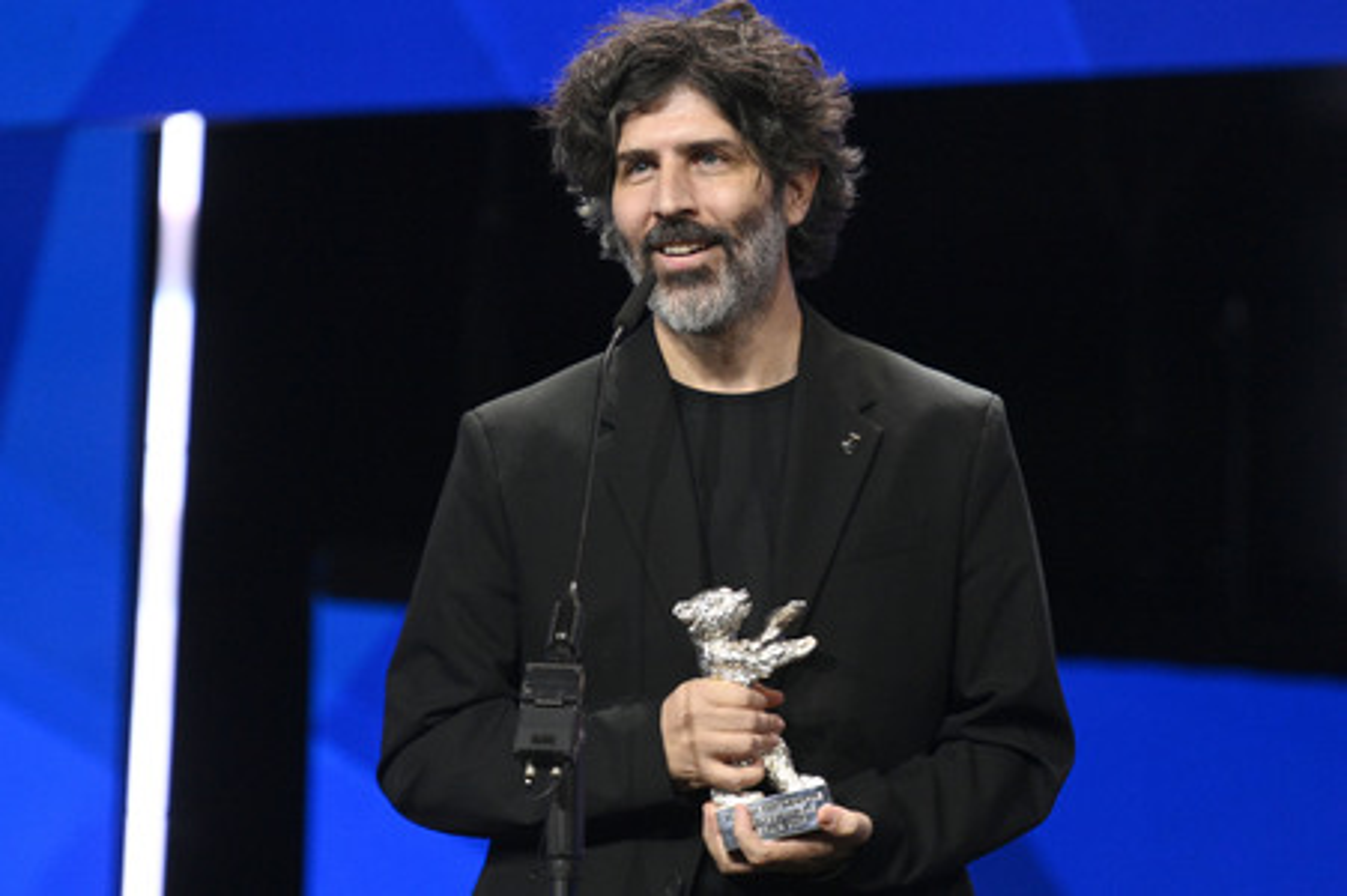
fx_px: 9347
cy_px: 448
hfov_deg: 8.2
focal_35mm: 250
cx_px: 674
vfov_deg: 5.5
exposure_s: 1/200
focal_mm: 250
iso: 10000
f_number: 5.6
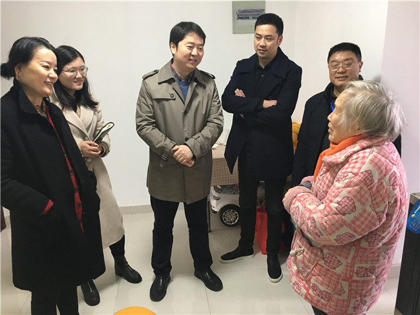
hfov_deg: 61.7
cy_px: 158
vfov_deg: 48.2
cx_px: 210
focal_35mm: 29
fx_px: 352
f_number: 2.2
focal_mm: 4.15
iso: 200
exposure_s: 1/33
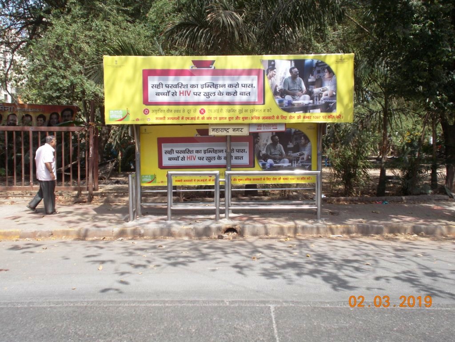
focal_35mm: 44
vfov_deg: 32.9
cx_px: 228
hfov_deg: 42.9
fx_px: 578
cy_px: 171
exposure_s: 1/320
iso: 80
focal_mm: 7.9
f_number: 4.2
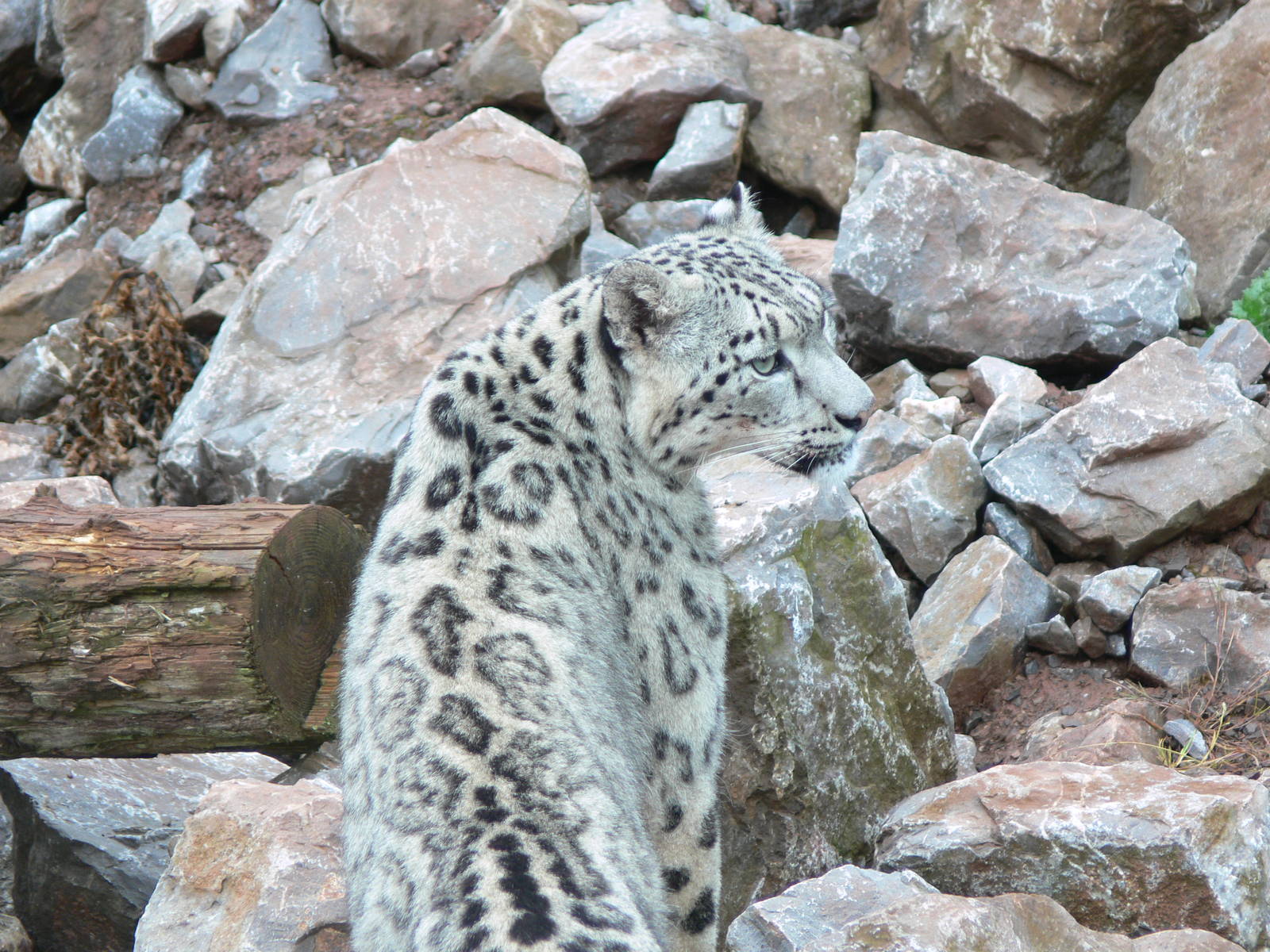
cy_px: 476
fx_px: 15409
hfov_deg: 4.7
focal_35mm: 420
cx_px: 635
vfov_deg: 3.5
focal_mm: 88.8
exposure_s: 1/80
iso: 80
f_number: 4
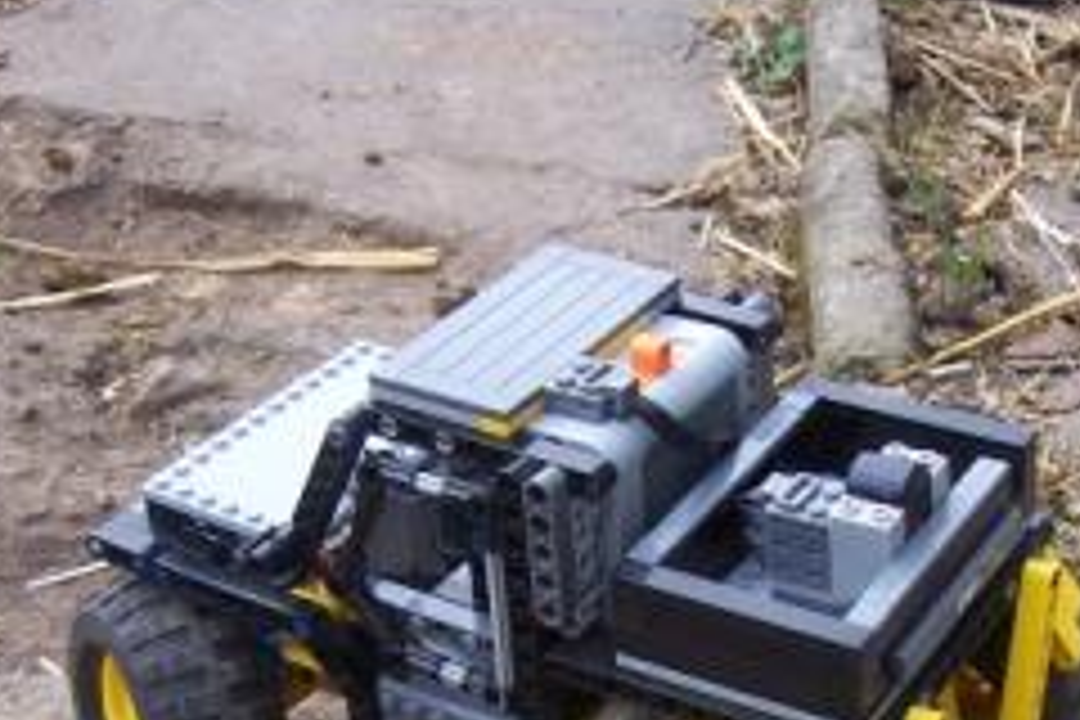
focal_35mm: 70
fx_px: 2100
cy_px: 693
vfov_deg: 19.0
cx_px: 616
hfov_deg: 28.8
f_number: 3
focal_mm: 6
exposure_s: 1/350
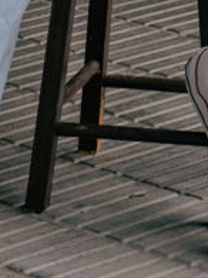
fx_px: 2767
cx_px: 105
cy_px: -326
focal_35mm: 345
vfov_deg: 5.6
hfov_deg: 4.3
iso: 100
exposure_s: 1/160
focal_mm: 70
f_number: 5.6
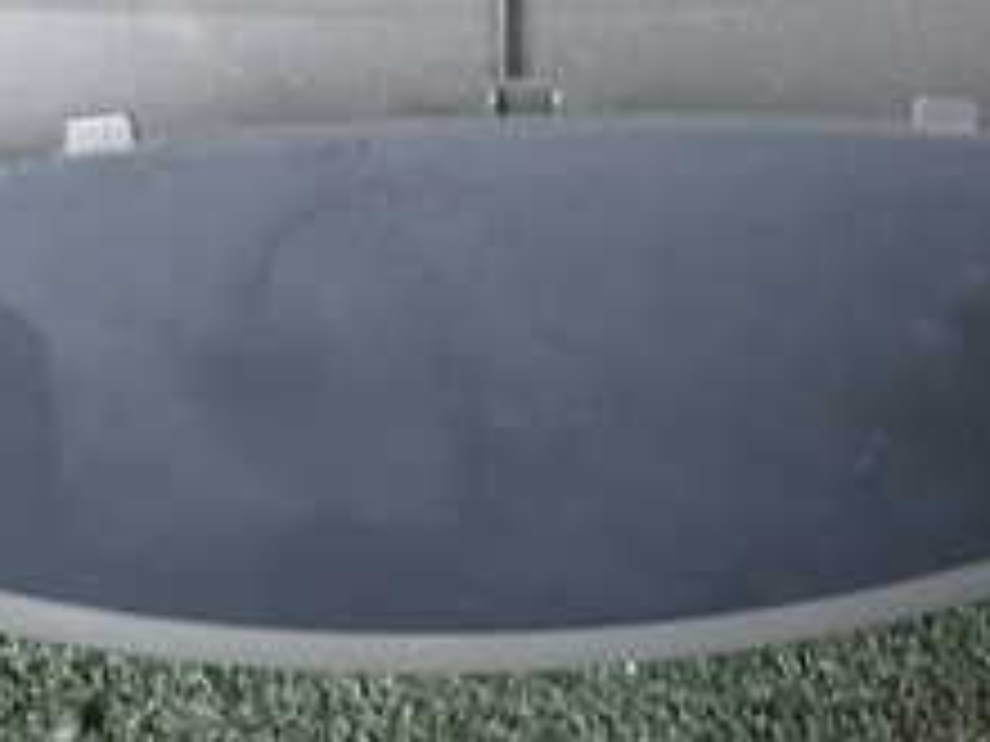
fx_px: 2345
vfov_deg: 17.8
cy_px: 144
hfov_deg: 23.8
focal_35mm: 82
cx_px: 441
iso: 400
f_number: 2.3
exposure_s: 1/30
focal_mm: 5.4
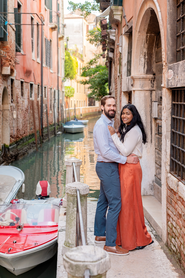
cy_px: 139
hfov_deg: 27.0
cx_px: 92
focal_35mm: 50
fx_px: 386
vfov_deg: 39.6
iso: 800
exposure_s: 1/400
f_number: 4
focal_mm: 50
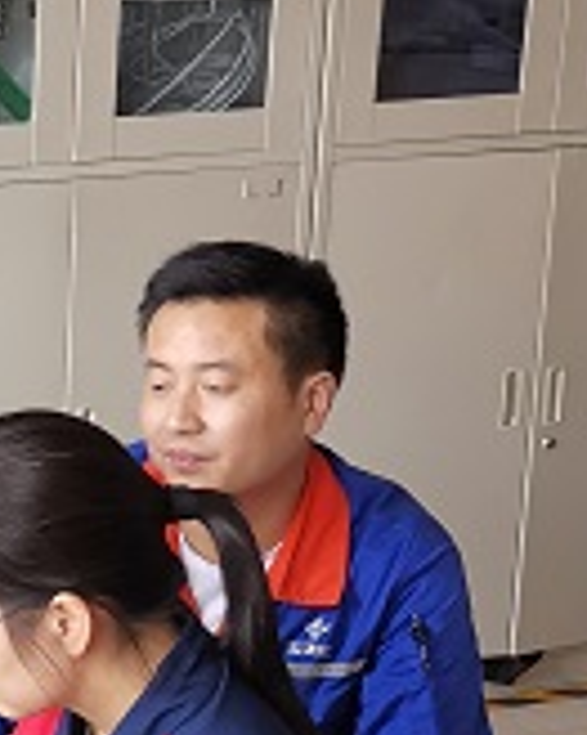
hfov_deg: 13.6
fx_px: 2239
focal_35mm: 103
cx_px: -410
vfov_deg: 18.6
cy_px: 522
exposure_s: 1/100
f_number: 1.8
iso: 125
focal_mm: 4.75
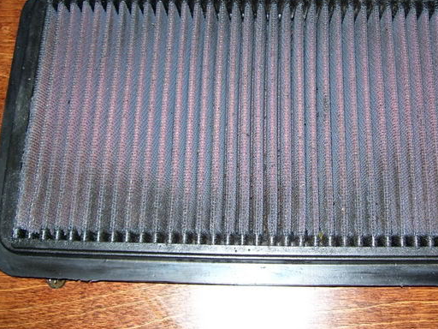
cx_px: 244
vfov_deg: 32.1
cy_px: 140
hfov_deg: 42.0
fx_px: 569
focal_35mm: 45
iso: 80
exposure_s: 1/60
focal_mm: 6
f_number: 2.7
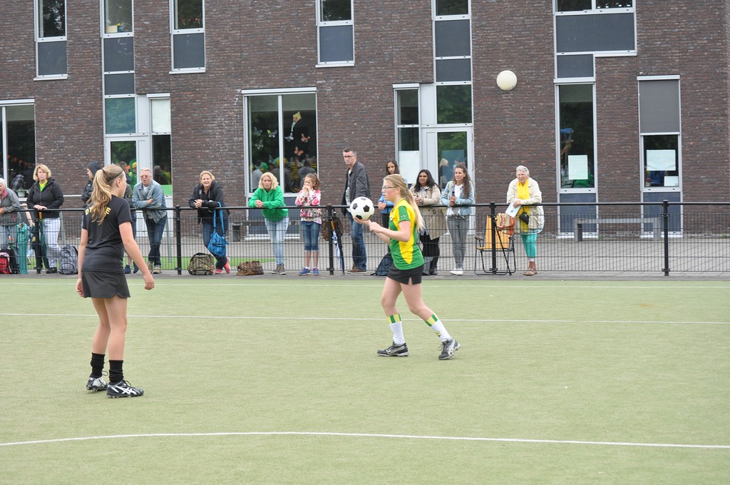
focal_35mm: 82
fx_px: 1671
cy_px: 242
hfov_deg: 24.6
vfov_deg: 16.5
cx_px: 365
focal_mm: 55
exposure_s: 1/200
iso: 400
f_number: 7.1
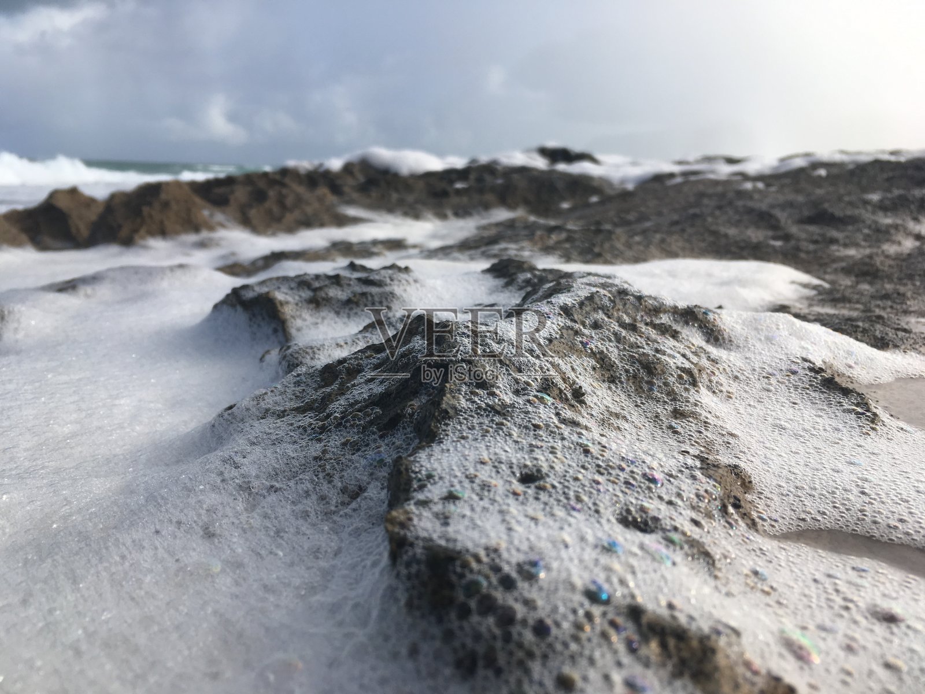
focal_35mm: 29
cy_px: 347
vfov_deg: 48.2
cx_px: 462
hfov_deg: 61.7
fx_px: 775
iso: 25
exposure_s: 1/1261
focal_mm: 4.15
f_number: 2.2
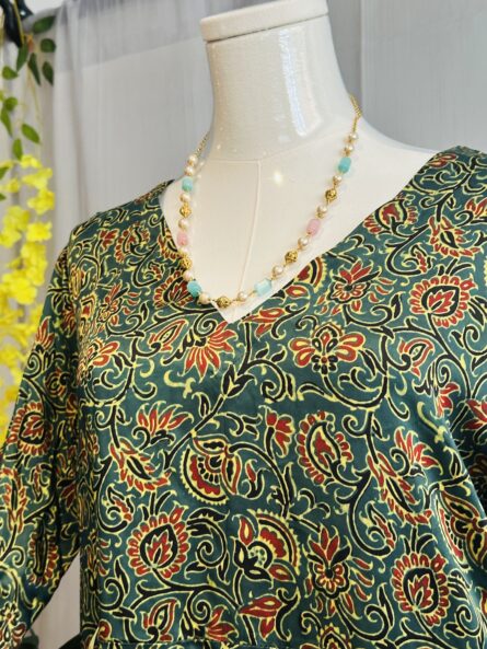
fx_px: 900
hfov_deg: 30.3
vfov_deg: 39.6
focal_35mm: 48
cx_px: 244
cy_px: 324
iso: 160
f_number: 1.78
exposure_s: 1/60
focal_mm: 6.86
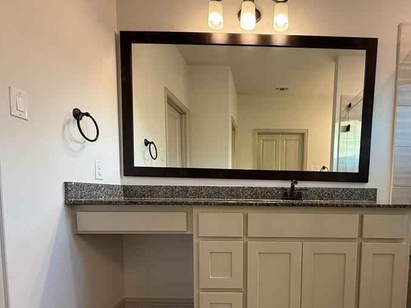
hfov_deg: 77.3
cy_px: 214
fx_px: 249
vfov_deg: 61.3
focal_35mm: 21
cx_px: 261
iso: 250
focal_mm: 2.22
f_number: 2.2
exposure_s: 1/60
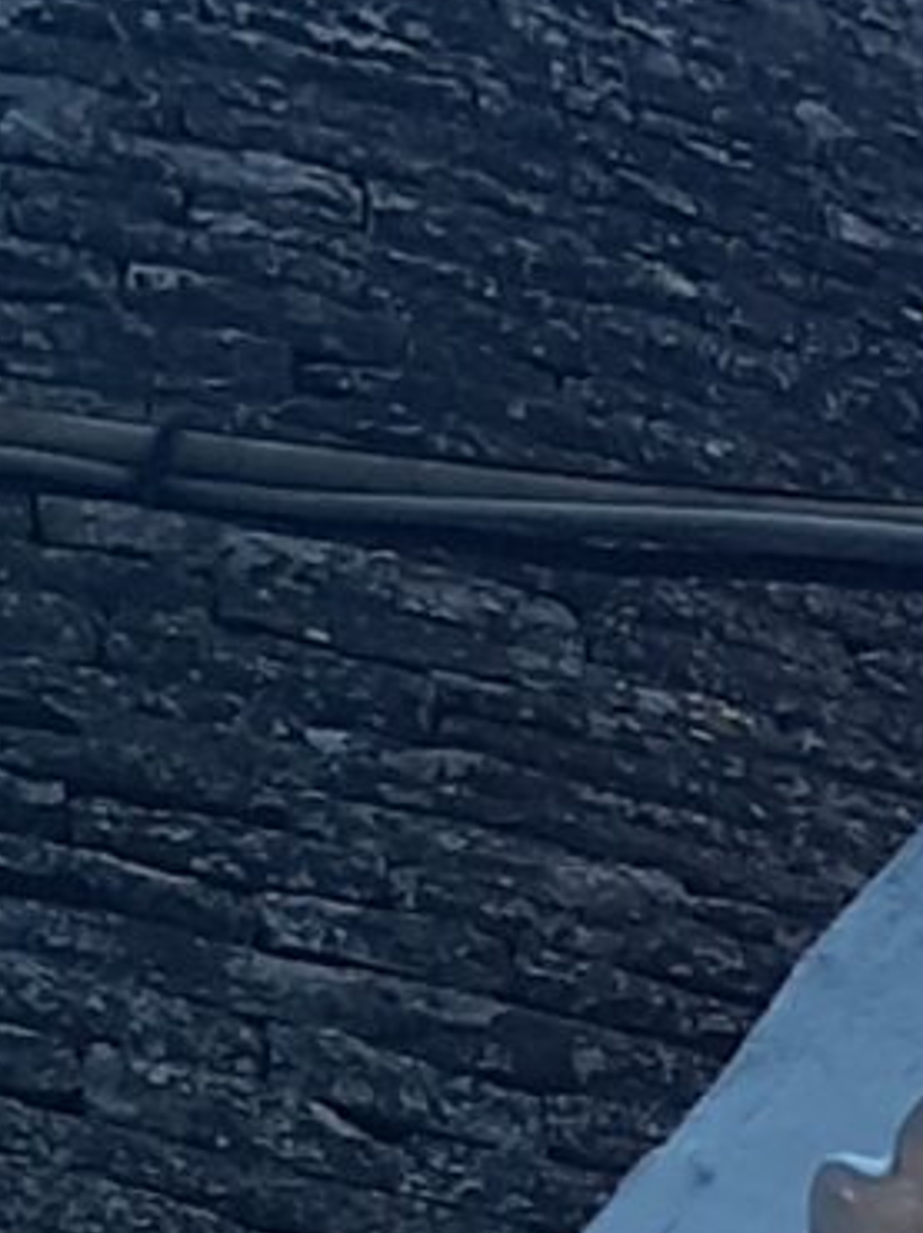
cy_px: 3949
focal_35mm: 187
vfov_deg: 8.5
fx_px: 6656
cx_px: 2319
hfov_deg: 7.4
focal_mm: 3.93
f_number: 1.7
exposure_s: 1/100
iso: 50
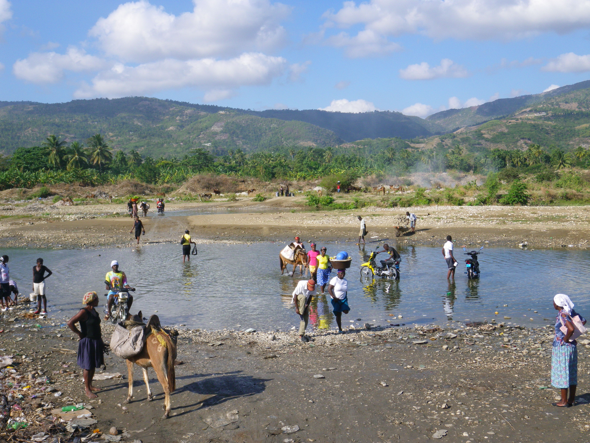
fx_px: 716
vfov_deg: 34.3
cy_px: 222
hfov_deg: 44.8
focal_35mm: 42
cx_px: 295
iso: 64
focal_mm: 7.5
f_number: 5
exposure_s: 1/320
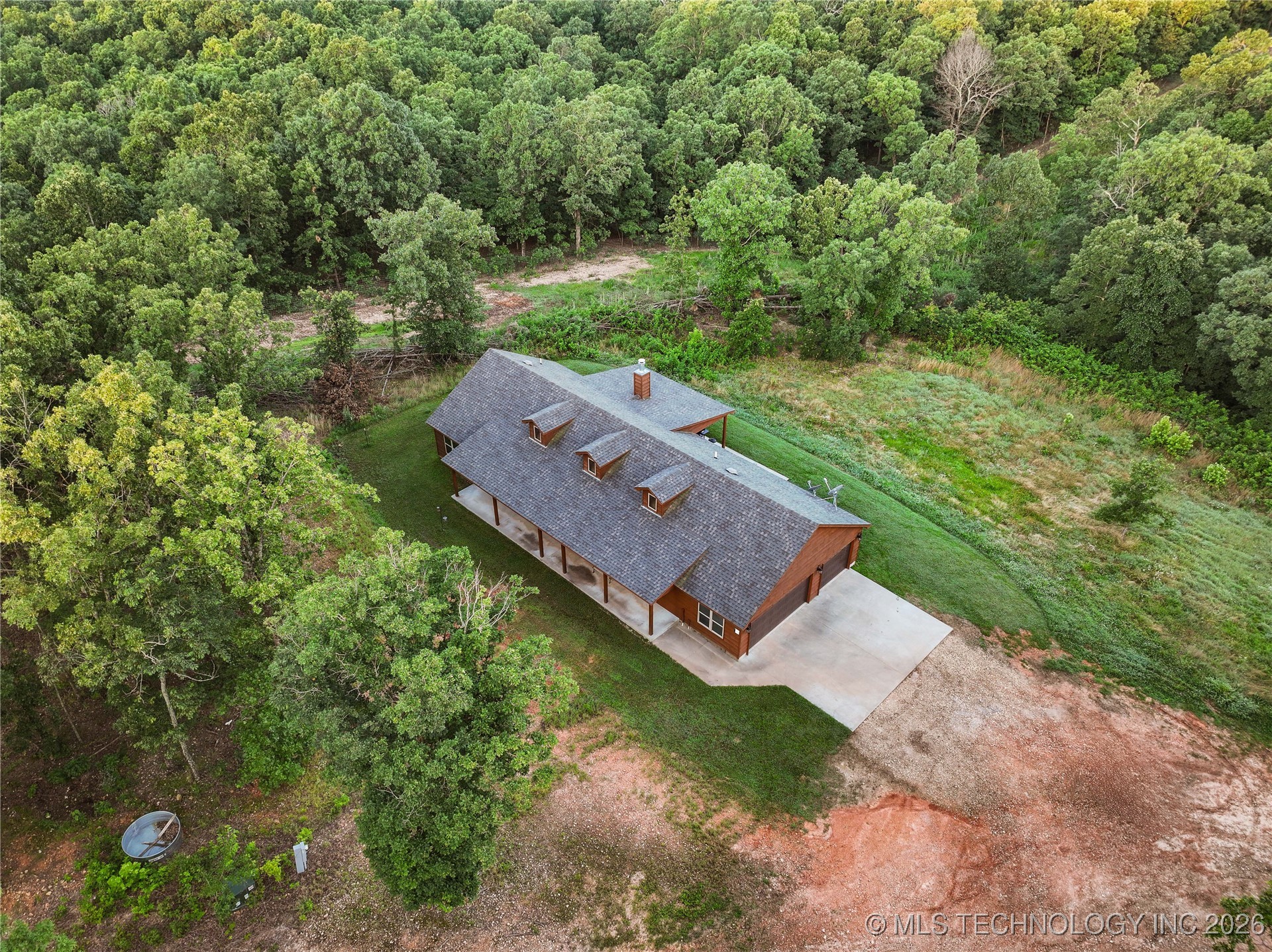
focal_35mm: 24
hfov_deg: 71.6
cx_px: 636
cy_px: 476
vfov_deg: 56.8
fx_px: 881
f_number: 2.8
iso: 100
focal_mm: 12.29
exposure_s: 1/30
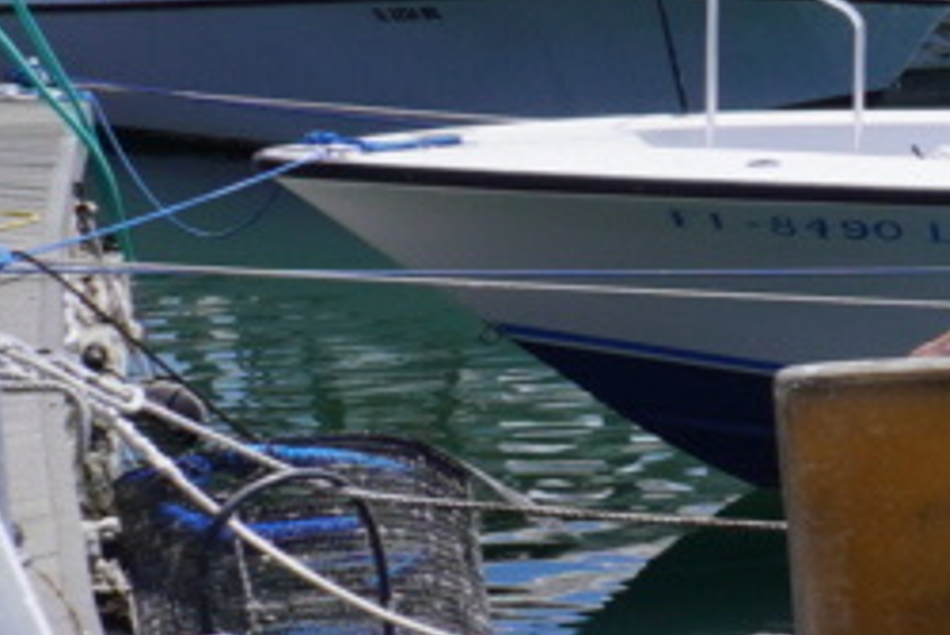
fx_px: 4092
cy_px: 414
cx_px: 2941
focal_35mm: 155
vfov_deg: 8.9
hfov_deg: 9.8
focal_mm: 16
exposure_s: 1/200
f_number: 10
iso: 100
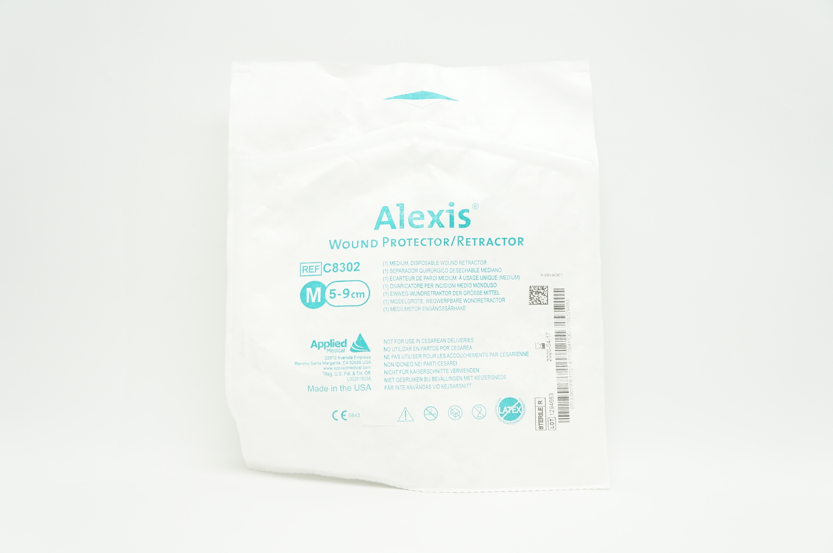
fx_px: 832
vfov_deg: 36.8
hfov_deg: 53.2
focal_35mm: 36
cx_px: 416
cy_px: 276
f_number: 4.5
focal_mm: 24
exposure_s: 1/100
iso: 400
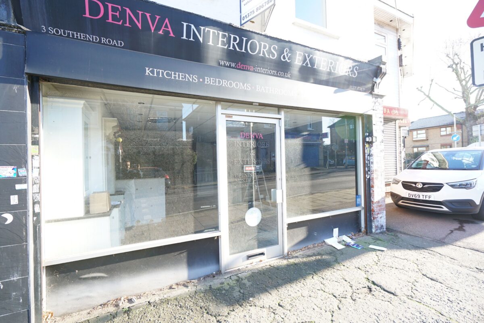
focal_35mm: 16
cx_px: 242
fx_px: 215
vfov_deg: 73.8
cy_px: 162
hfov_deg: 96.7
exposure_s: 1/160
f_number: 4
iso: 400
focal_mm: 16
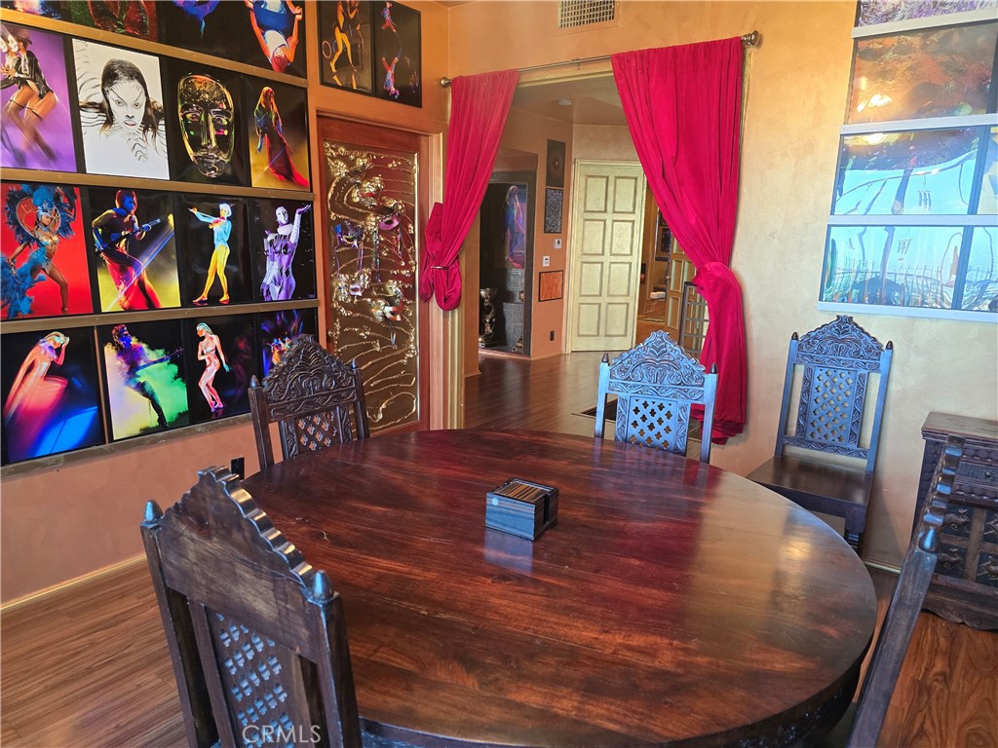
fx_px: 663
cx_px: 499
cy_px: 374
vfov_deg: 58.9
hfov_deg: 73.9
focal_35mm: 23
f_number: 1.7
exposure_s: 1/120
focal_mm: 6.3
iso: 800
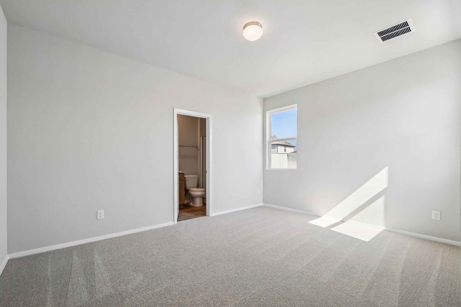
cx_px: 230
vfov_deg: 77.3
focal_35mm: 15
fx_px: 192
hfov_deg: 100.4
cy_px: 154
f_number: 8
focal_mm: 10
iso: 400
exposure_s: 1/200
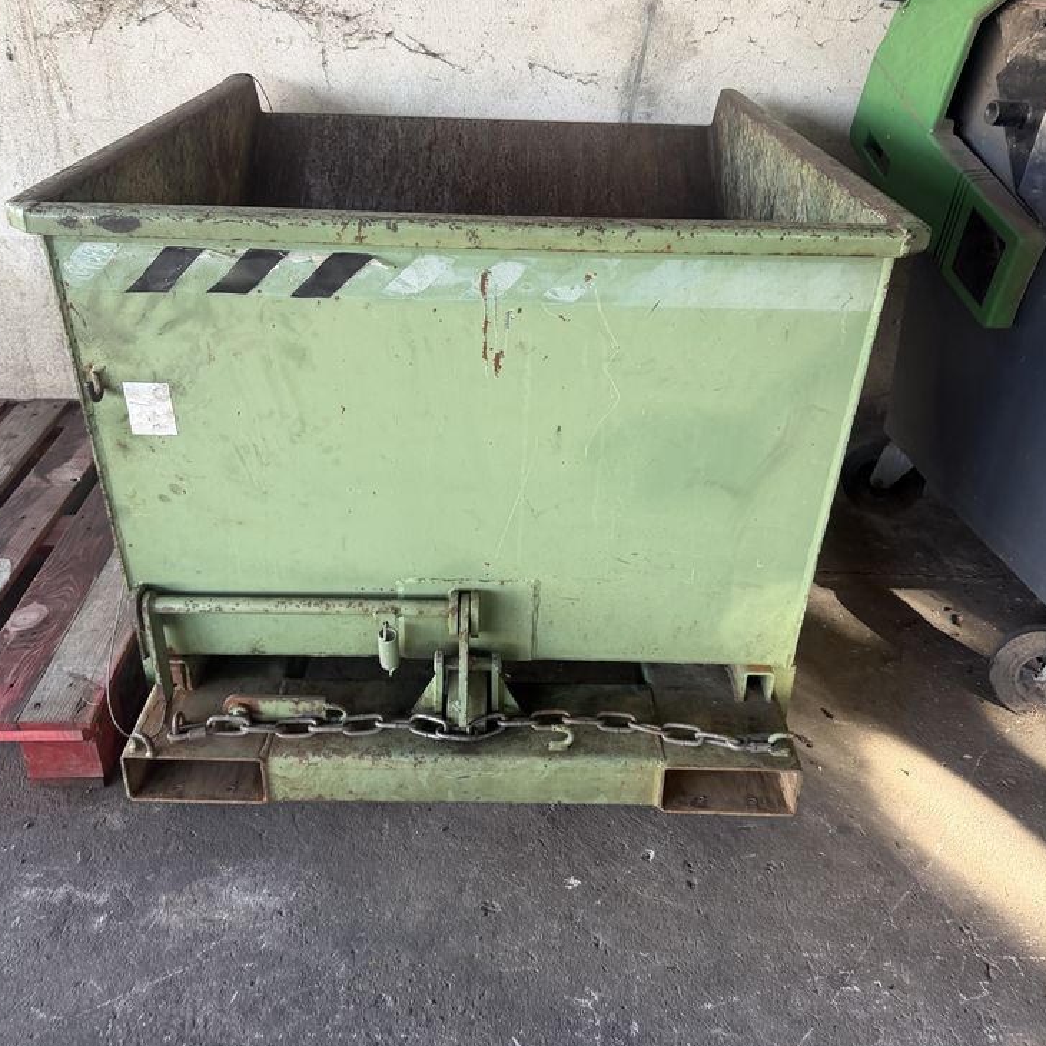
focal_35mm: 29
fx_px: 991
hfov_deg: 55.6
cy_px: 499
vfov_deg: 55.6
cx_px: 515
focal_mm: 6.76
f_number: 1.78
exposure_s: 1/121
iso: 160
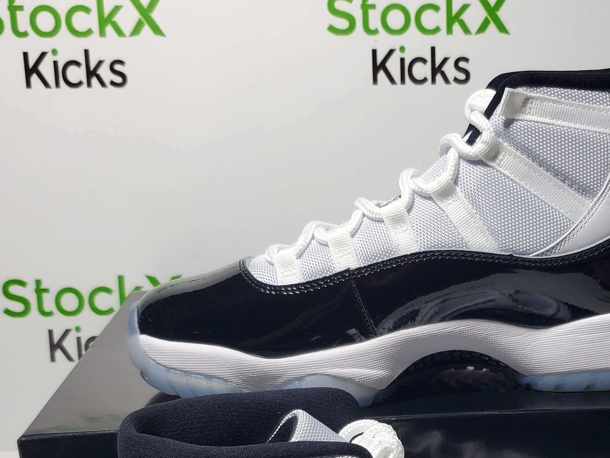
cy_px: 409
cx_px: 451
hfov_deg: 36.7
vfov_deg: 27.6
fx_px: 899
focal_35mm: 51
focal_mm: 4.3
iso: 50
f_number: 1.5
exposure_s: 1/446
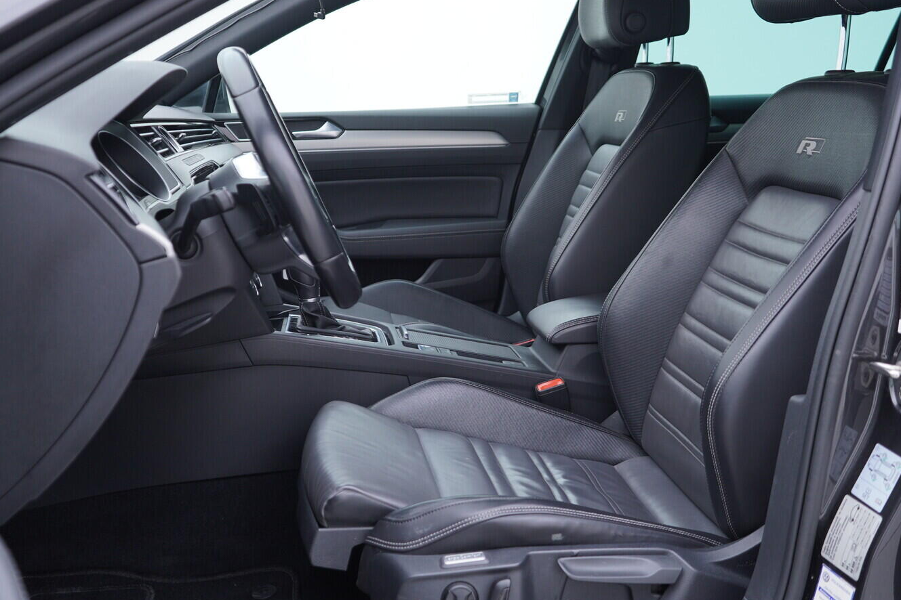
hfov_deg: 49.5
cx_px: 434
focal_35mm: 39
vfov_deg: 34.2
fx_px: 976
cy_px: 278
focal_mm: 24
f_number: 2.8
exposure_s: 1/40
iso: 125
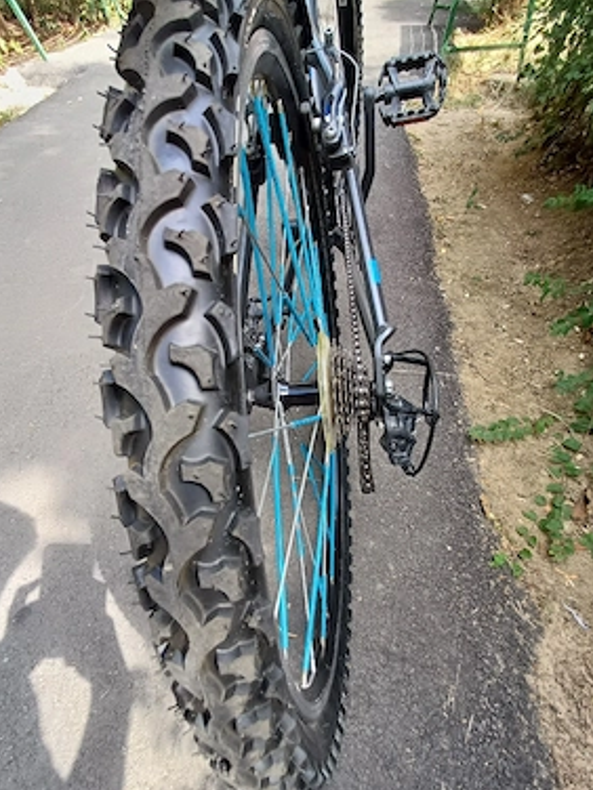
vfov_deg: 90.9
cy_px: 416
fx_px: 388
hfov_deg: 74.7
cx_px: 292
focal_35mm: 17
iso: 40
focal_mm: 1.64
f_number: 2.2
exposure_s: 1/111
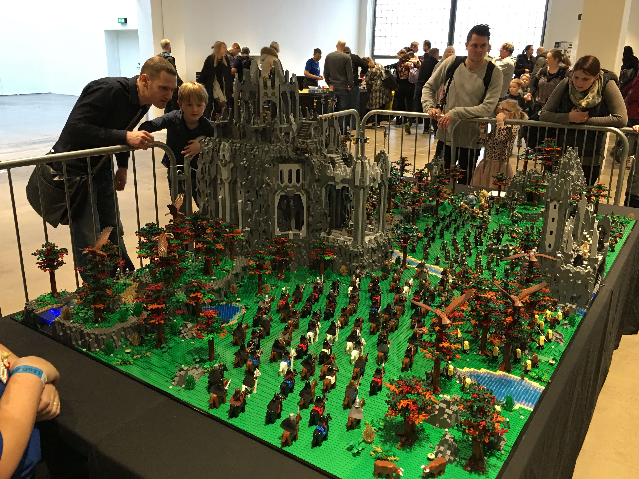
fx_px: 554
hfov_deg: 60.0
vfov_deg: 46.8
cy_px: 234
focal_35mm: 30
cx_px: 315
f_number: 2.2
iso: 80
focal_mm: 4.15
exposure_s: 1/17
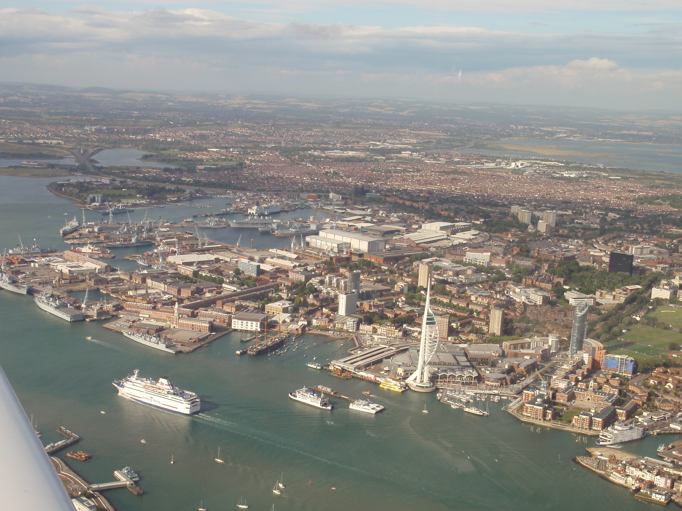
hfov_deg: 38.8
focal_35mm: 49
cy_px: 310
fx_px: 965
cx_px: 274
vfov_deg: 29.6
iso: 64
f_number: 3.9
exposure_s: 1/400
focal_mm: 7.25
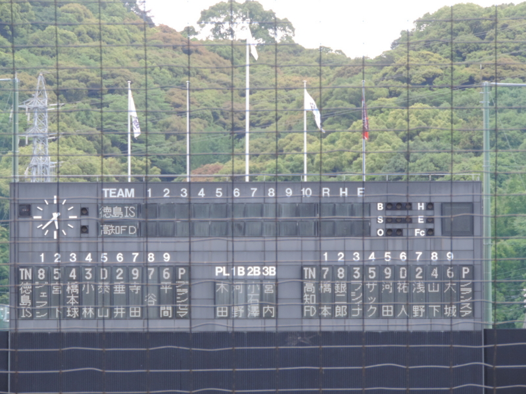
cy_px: 197
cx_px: 263
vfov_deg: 7.4
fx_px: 3039
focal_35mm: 200
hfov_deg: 9.9
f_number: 4.6
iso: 400
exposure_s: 1/50
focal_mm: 35.6
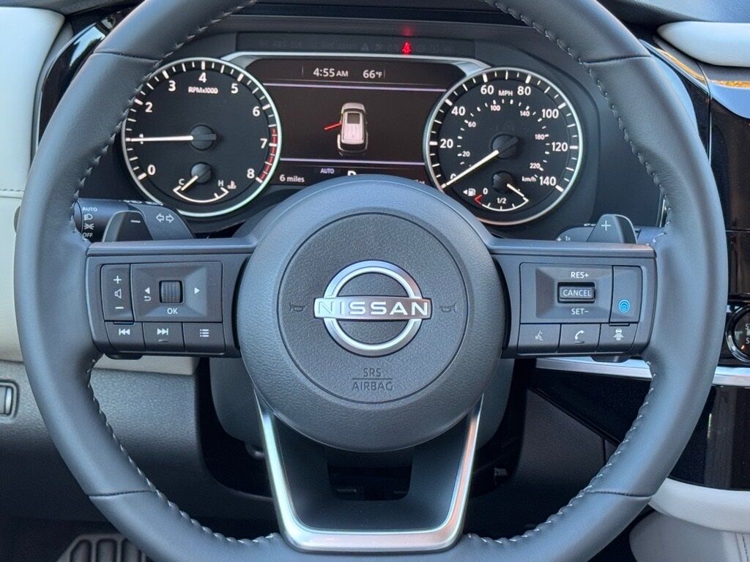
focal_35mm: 48
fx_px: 1040
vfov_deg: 30.3
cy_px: 281
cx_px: 375
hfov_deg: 39.7
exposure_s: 1/72
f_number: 1.78
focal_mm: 6.76
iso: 100
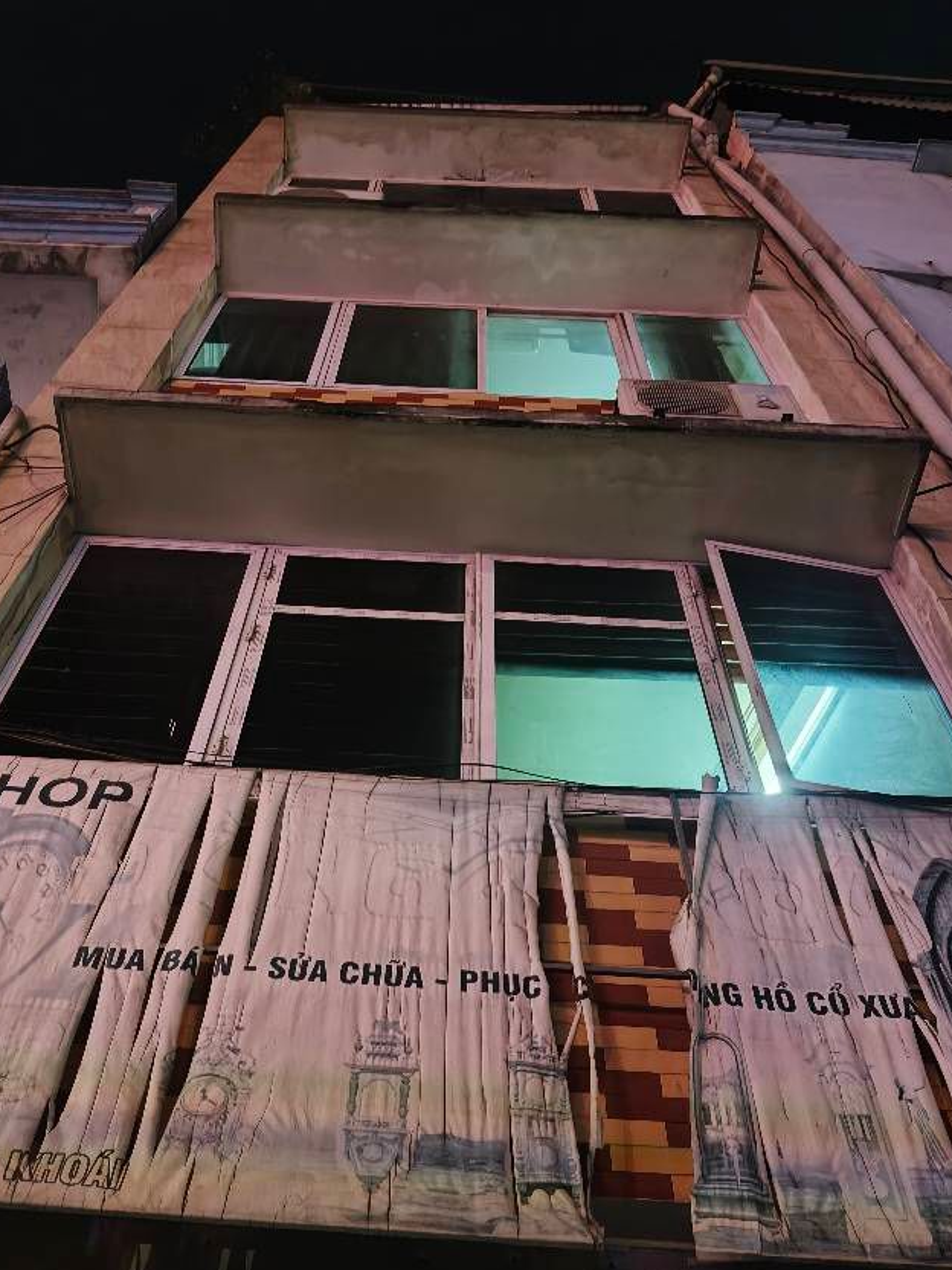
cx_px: 424
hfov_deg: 44.1
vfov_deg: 56.5
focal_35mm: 32
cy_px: 743
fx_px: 1173
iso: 2500
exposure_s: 1/20
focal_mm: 4.84
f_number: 1.8
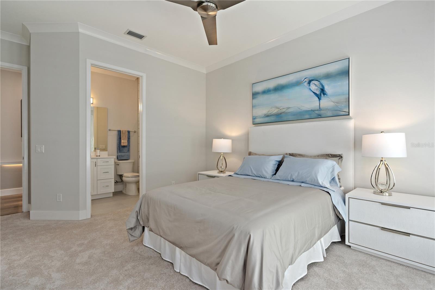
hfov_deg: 96.7
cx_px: 218
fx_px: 193
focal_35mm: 16
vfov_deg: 73.7
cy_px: 145
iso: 250
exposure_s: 1/13
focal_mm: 16
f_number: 8
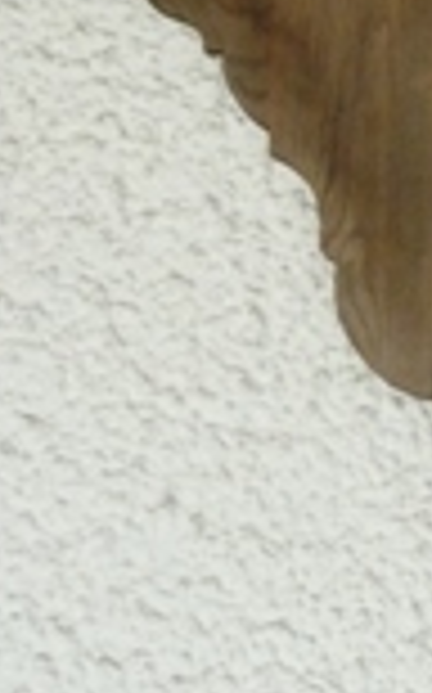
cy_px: 198
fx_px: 3114
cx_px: 801
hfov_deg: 7.7
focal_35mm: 165
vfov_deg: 12.7
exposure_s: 1/30
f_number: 3.6
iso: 320
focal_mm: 6.5
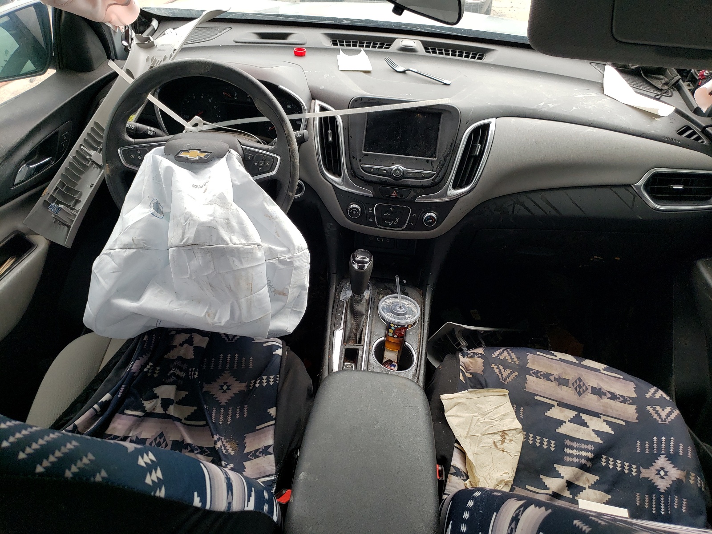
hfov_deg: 67.3
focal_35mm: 26
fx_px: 535
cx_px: 356
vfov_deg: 53.1
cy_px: 267
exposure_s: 1/145
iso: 50
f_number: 1.5
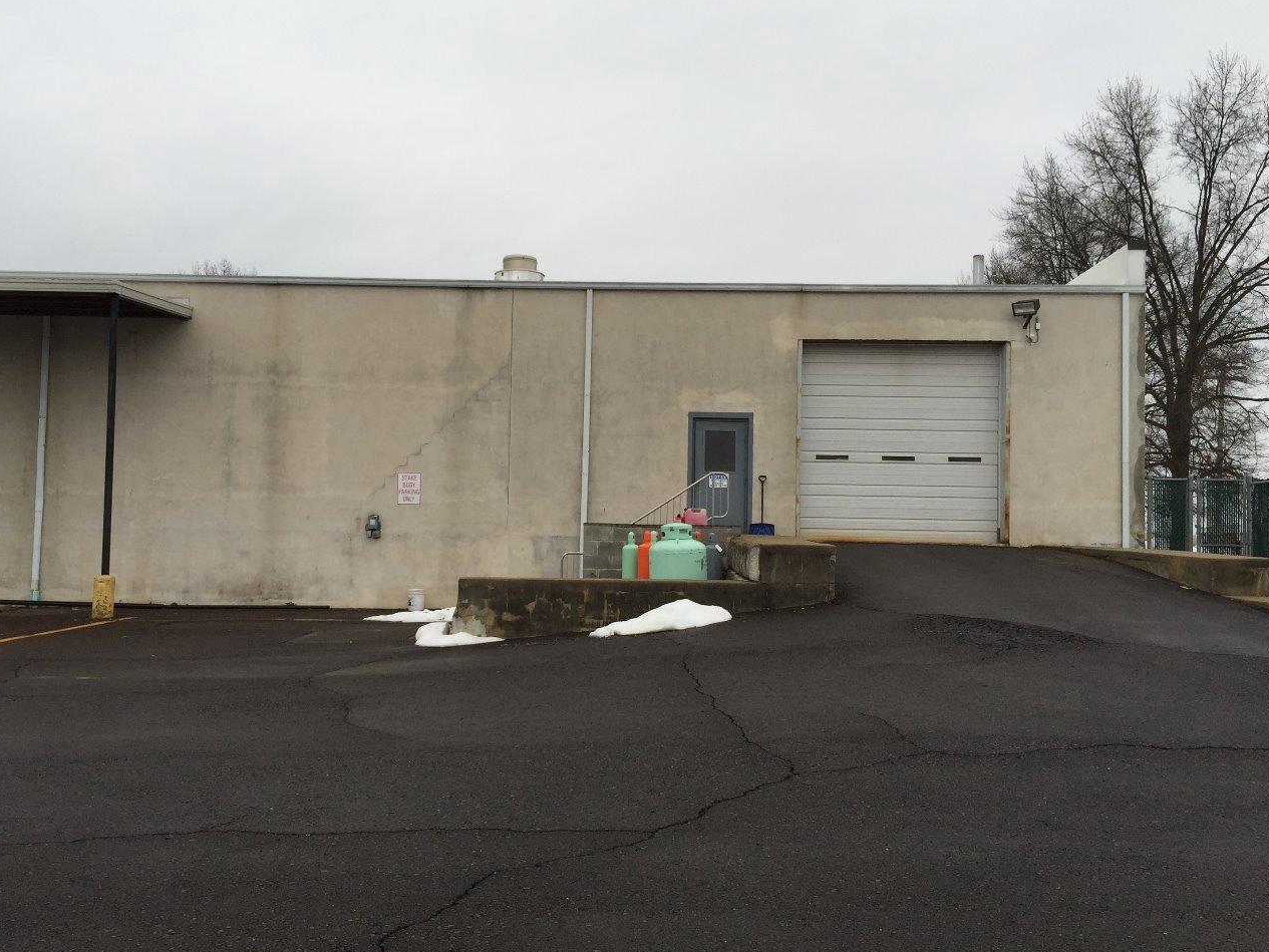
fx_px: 1210
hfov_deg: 55.3
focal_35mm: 33
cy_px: 522
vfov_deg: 42.9
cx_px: 616
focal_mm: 4.15
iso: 32
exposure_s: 1/430
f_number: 2.2
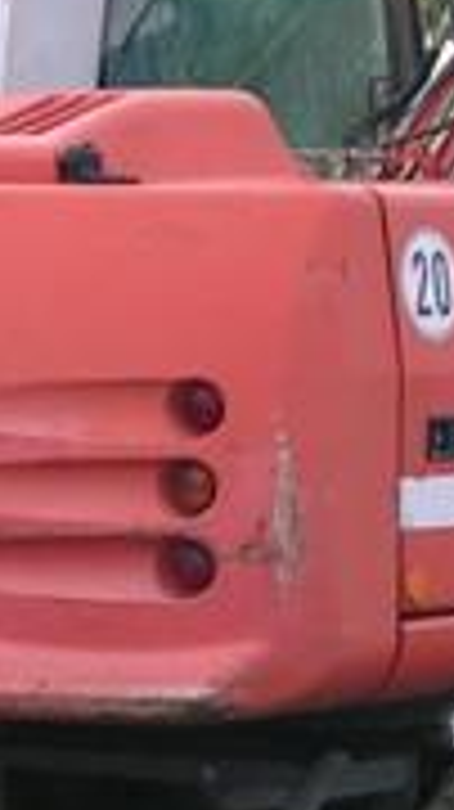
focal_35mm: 256
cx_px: 270
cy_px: 418
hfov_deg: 4.7
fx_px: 5489
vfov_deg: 8.4
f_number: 3.2
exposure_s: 1/64.2
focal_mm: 8
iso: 50
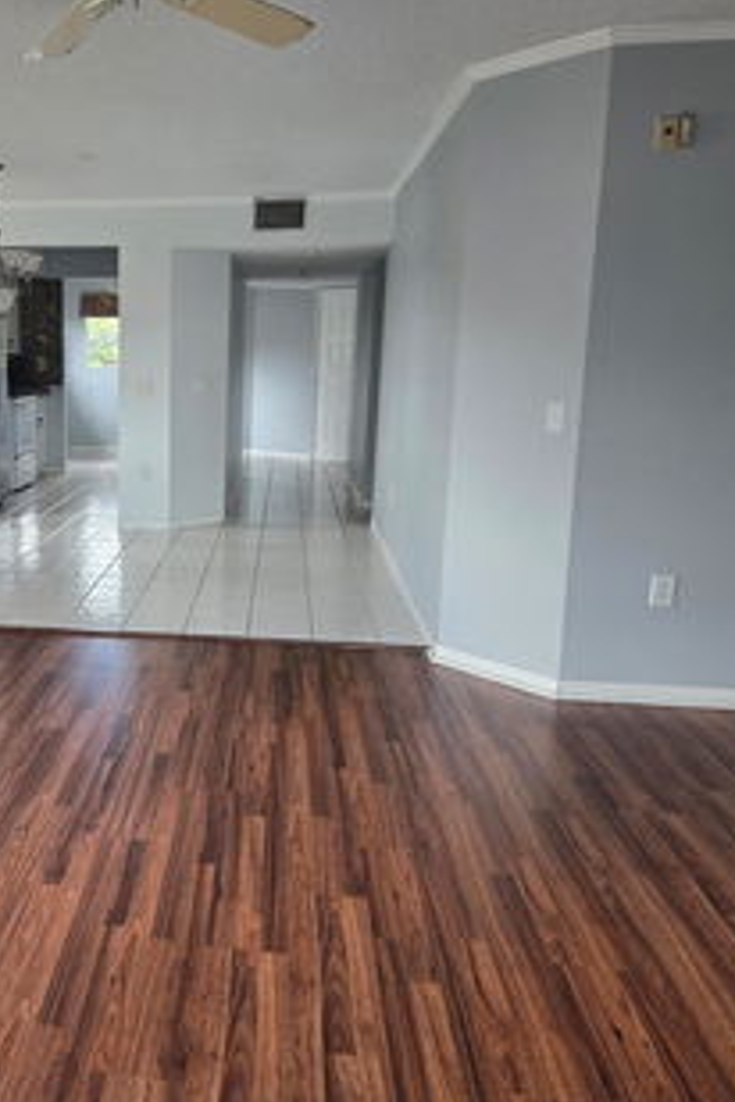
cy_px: 539
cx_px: 120
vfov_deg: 57.2
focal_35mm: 33
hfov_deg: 38.1
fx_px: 1011
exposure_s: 1/120
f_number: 1.8
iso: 80
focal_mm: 5.4
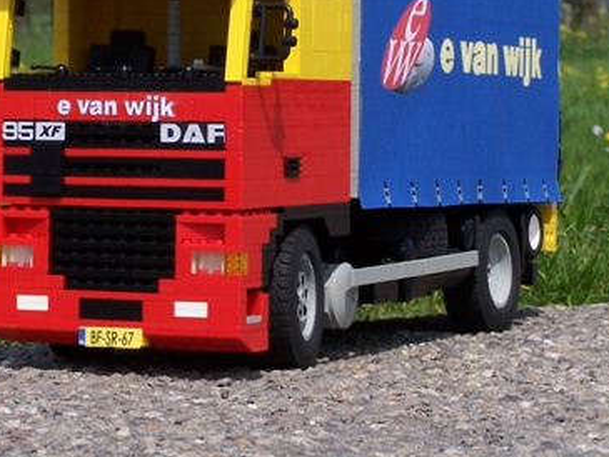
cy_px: 125
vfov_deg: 8.1
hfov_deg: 10.7
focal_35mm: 184
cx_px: 274
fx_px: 3238
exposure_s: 1/800
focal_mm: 17.5
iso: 80
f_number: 5
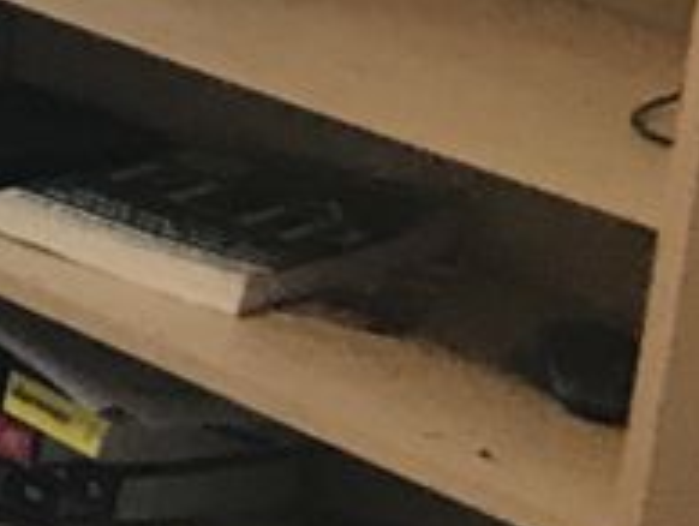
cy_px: -245
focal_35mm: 202
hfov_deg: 7.7
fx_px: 4084
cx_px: -1805
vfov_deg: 7.3
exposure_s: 1/30
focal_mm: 3.99
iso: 32
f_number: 1.8
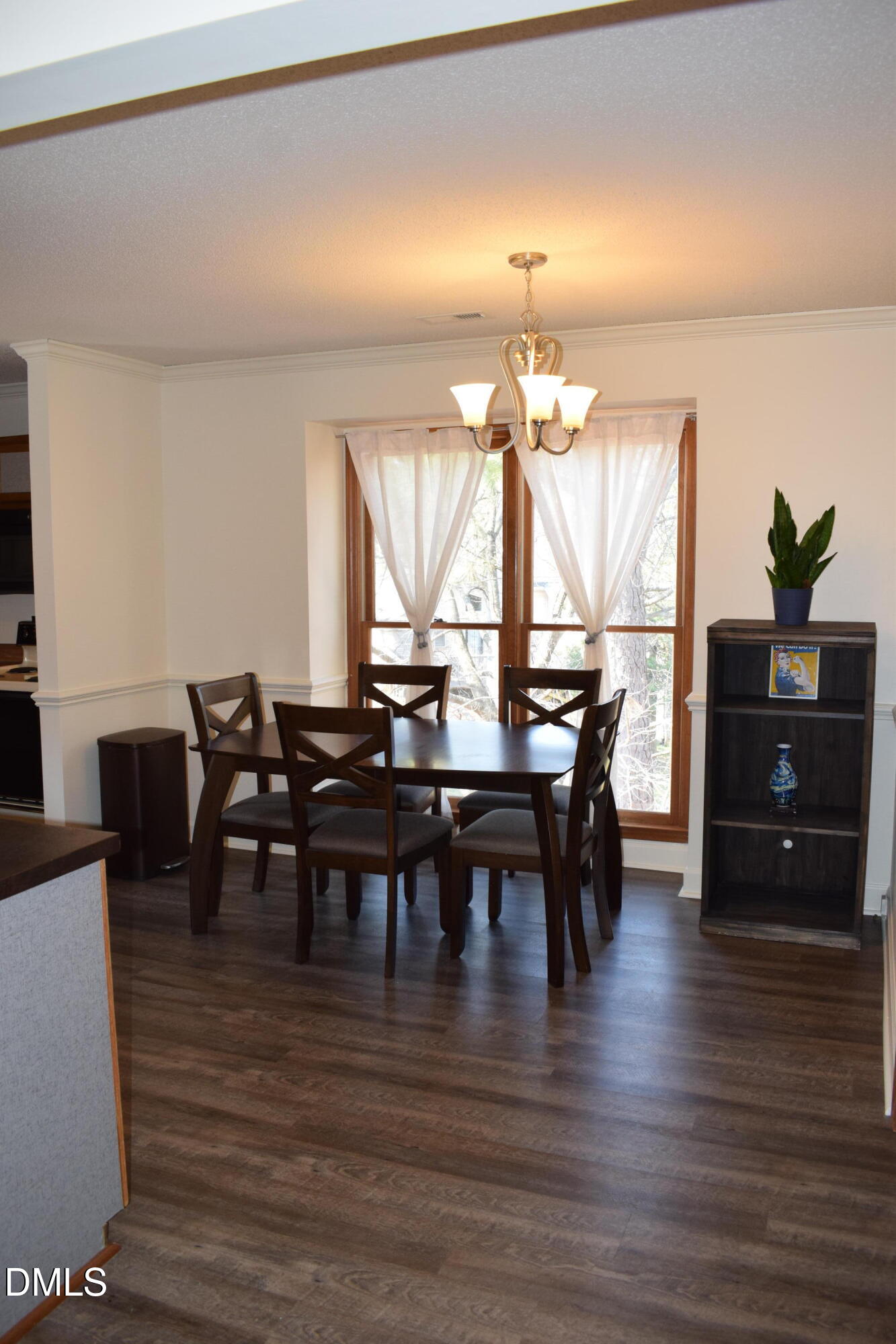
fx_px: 1008
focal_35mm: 27
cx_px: 448
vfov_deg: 67.4
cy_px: 672
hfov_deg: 47.9
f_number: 5.6
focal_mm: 18
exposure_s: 1/125
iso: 800
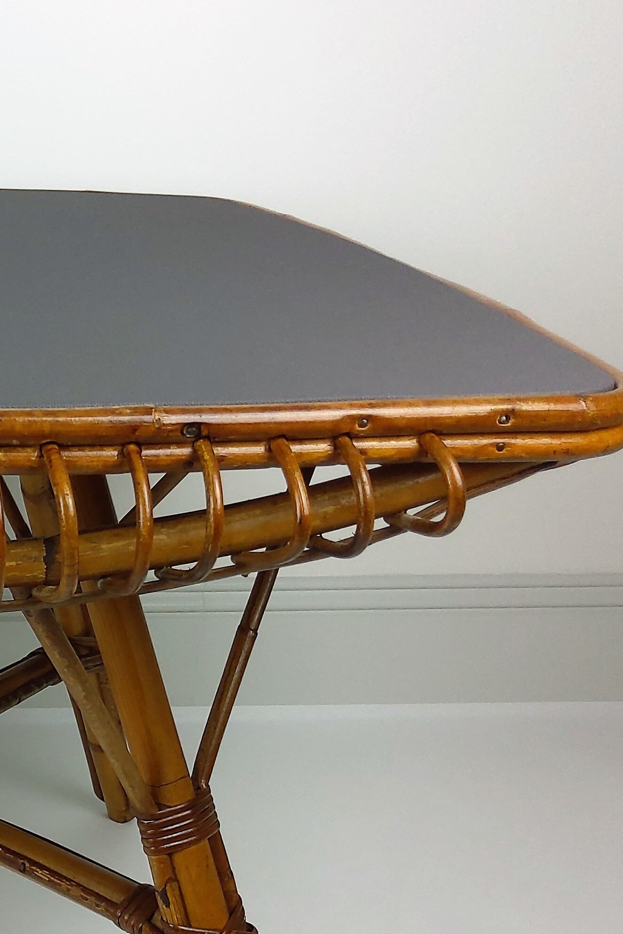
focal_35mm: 56
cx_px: -127
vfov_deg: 35.0
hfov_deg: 22.3
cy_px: 676
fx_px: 1453
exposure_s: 1/100
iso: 64
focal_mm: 3.08
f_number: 2
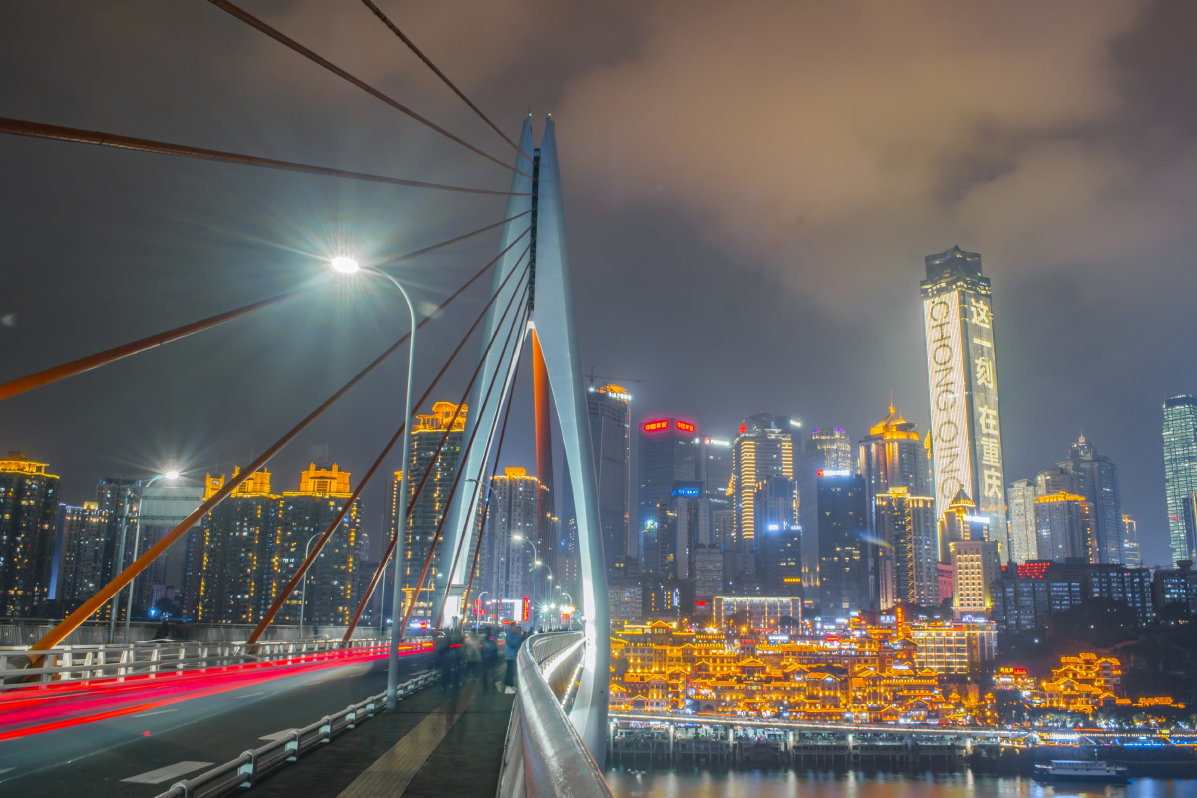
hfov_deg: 67.4
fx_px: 898
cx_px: 598
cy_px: 399
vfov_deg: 47.9
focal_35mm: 27
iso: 100
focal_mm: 18
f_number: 14
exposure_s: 8
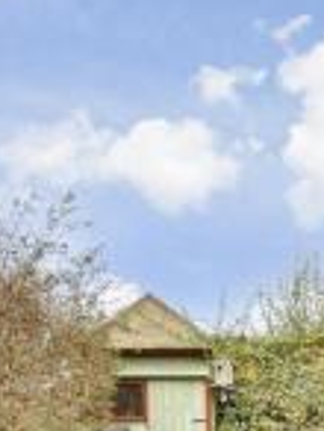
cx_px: 300
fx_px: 585
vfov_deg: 37.7
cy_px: 388
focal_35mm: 47
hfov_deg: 29.5
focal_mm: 10
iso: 500
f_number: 5.6
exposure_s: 1/125
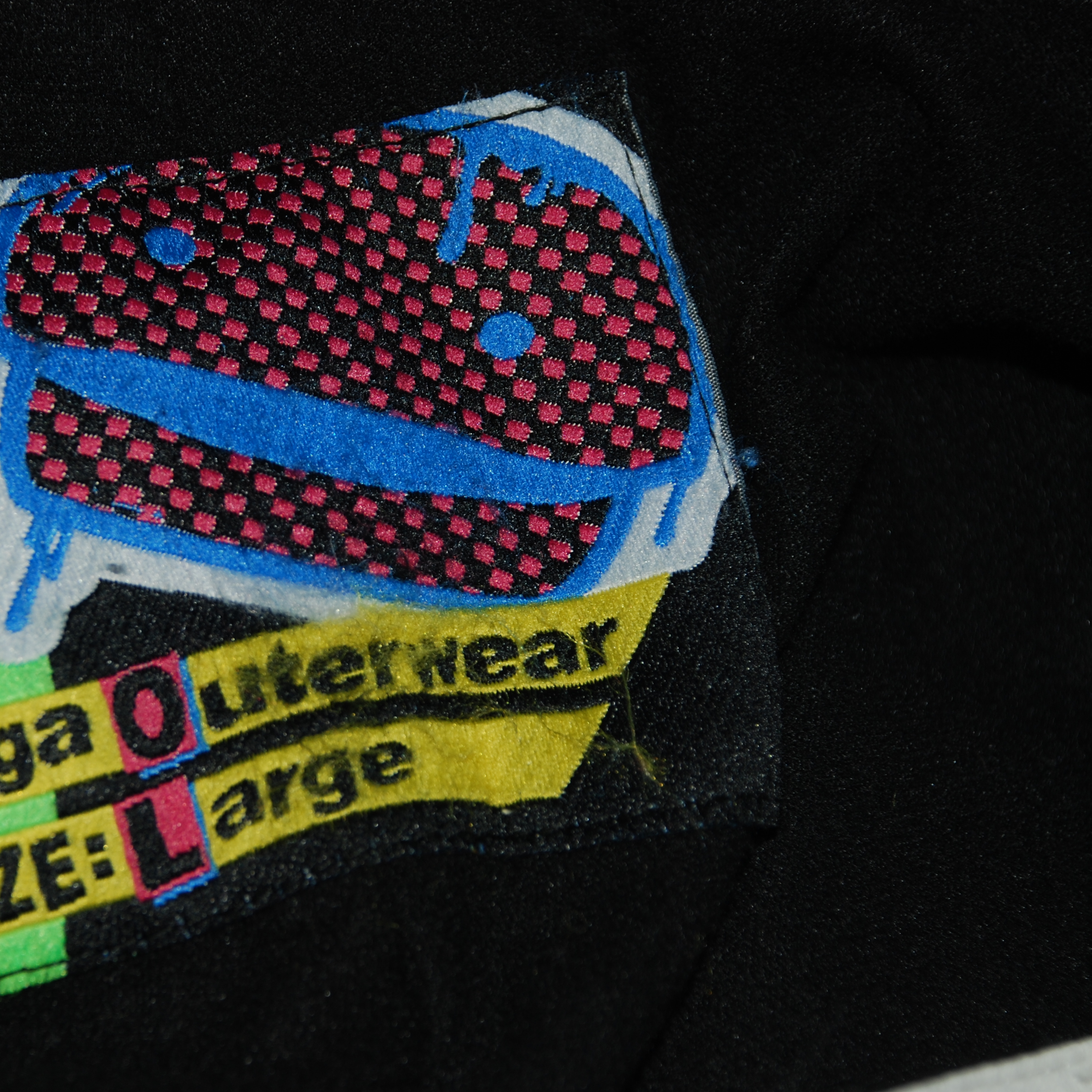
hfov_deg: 11.9
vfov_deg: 12.0
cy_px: 529
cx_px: 293
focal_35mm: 146
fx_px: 5211
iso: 100
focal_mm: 70
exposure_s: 1/125
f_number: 5.6
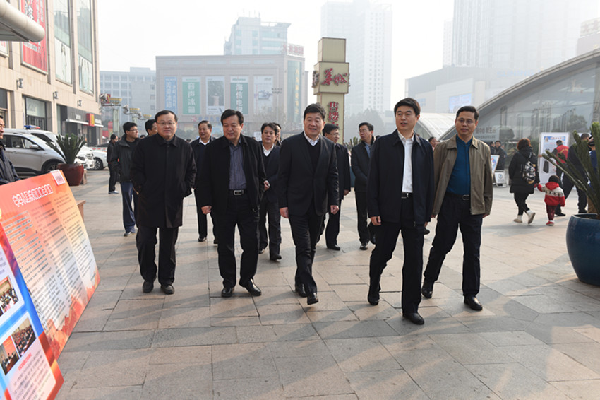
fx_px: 566
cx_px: 300
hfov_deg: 55.8
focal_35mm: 34
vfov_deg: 38.9
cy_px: 200
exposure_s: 1/160
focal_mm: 34
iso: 100
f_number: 6.3
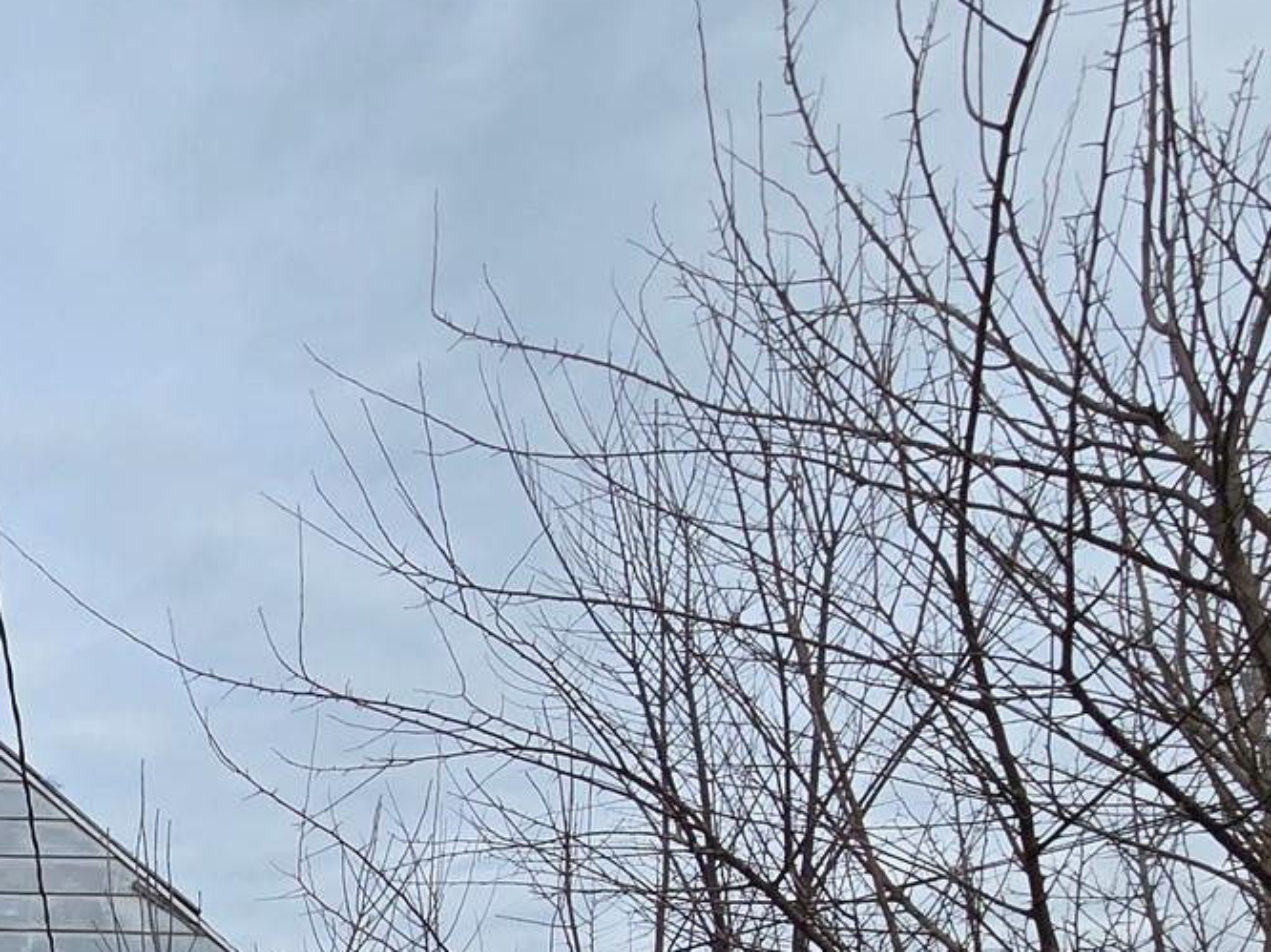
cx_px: -408
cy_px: 1330
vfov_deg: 27.7
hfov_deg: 33.3
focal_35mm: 40
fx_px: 1468
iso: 50
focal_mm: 2.2
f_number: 2.2
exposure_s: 1/2321
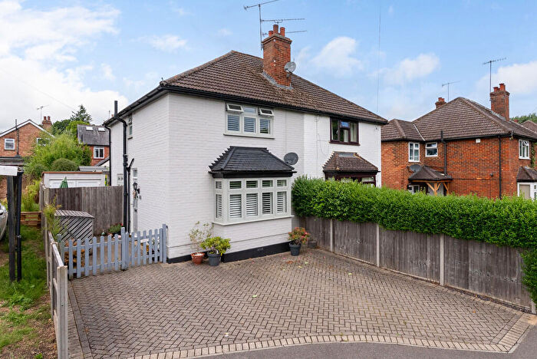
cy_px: 180
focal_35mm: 16
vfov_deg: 72.2
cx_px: 268
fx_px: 246
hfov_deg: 94.9
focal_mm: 16.5
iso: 1250
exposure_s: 1/2500
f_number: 7.1
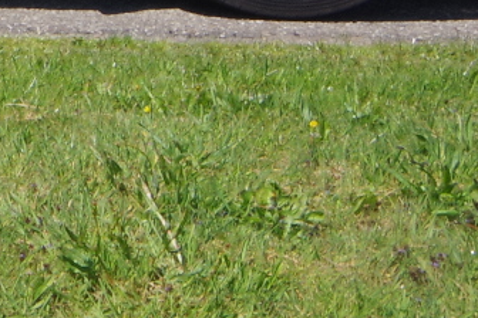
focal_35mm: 240
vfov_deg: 5.6
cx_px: -885
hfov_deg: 7.6
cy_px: -258
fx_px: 3186
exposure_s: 1/60
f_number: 22
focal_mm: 28
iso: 400
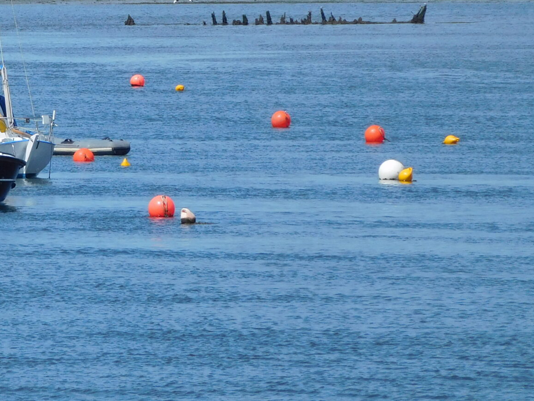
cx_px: -38
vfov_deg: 2.7
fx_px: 8563
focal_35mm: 555
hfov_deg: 3.6
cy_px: 3
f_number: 5.7
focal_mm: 44.6
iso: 125
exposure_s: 1/640
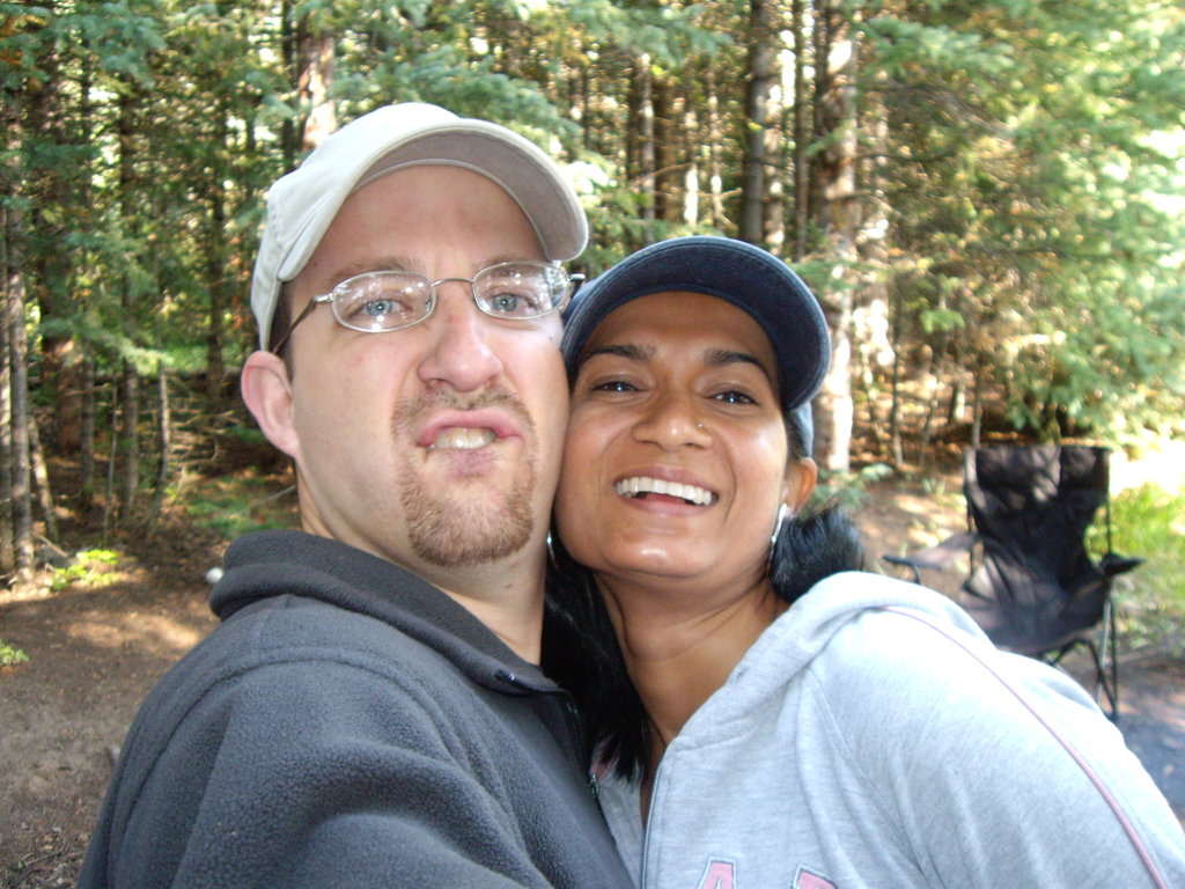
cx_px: 592
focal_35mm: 38
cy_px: 444
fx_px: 1301
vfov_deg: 37.7
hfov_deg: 49.0
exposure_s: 1/40
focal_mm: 6.2
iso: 200
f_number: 2.7
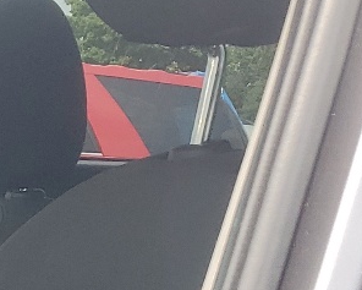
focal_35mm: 137
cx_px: -475
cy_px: 507
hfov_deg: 11.8
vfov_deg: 10.6
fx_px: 1468
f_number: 1.5
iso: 50
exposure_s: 1/769
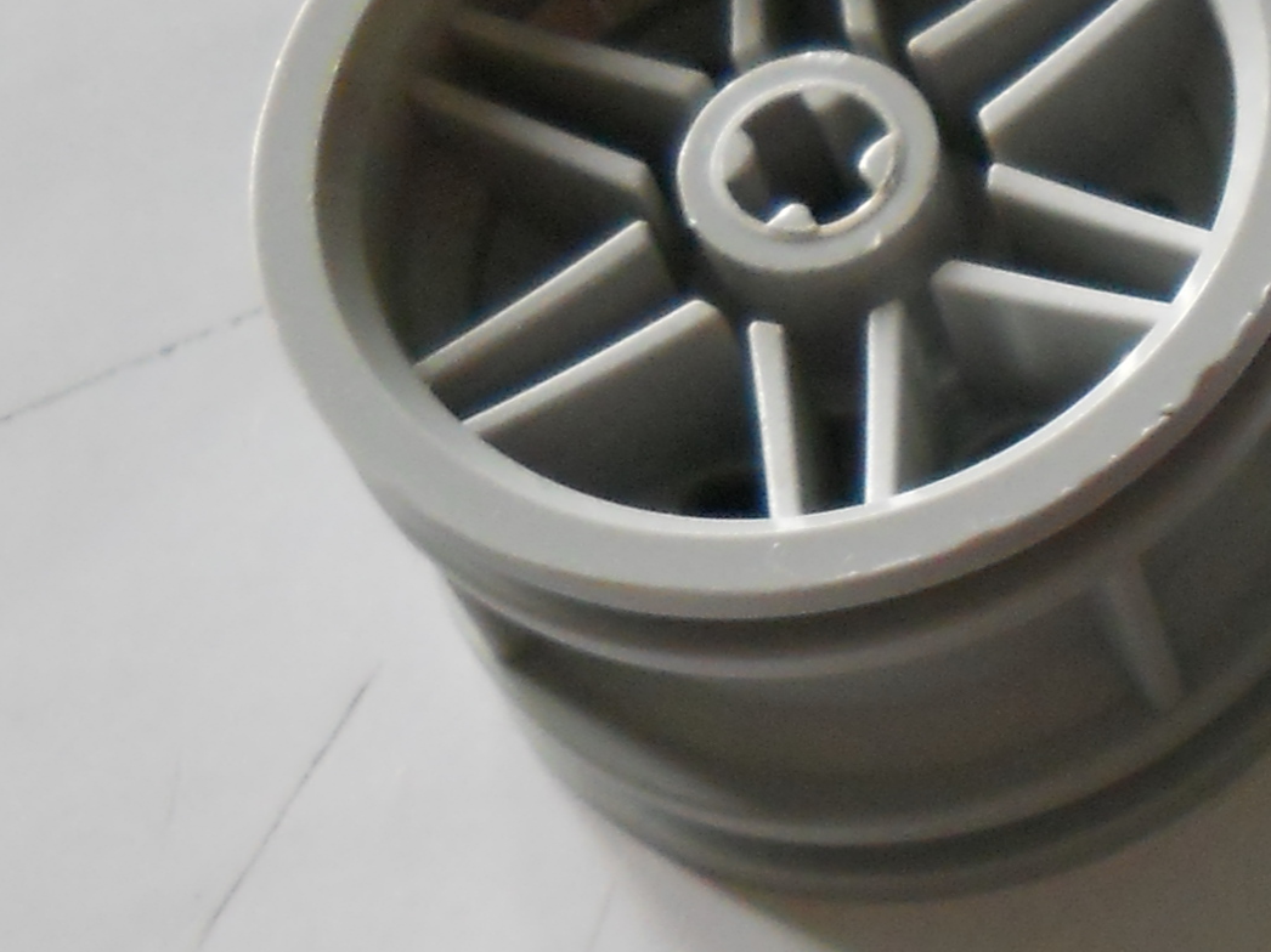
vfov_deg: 11.5
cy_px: 797
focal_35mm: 128
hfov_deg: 14.5
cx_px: 1815
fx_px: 4699
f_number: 3.1
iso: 320
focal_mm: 6.72
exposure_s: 1/30
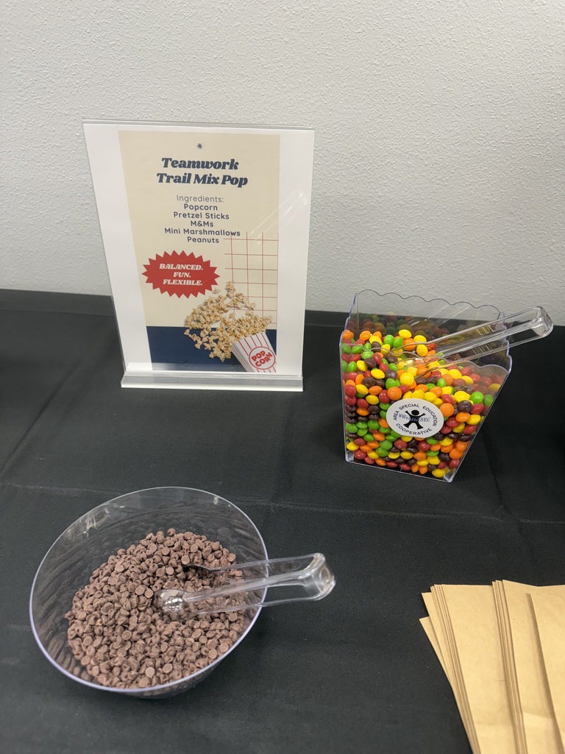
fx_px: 522
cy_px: 377
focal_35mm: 24
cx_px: 282
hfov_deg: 56.8
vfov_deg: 71.6
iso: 160
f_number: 1.78
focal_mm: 6.76
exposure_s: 1/120
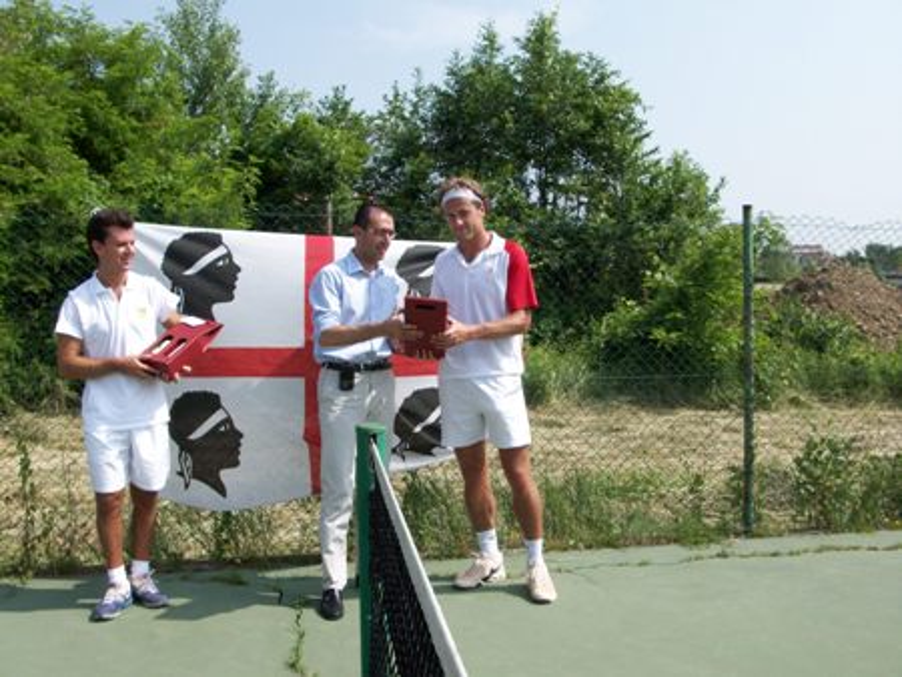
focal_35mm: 34
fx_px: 886
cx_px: 451
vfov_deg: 41.8
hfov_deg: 53.9
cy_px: 338
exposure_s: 1/285
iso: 64
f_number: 5.5
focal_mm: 5.7
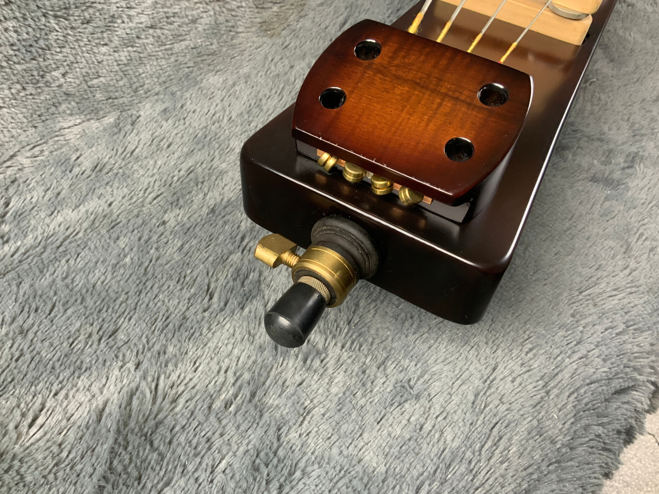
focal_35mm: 29
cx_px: 330
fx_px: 552
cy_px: 247
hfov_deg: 61.7
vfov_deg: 48.2
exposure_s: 1/60
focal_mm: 3
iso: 200
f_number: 1.8
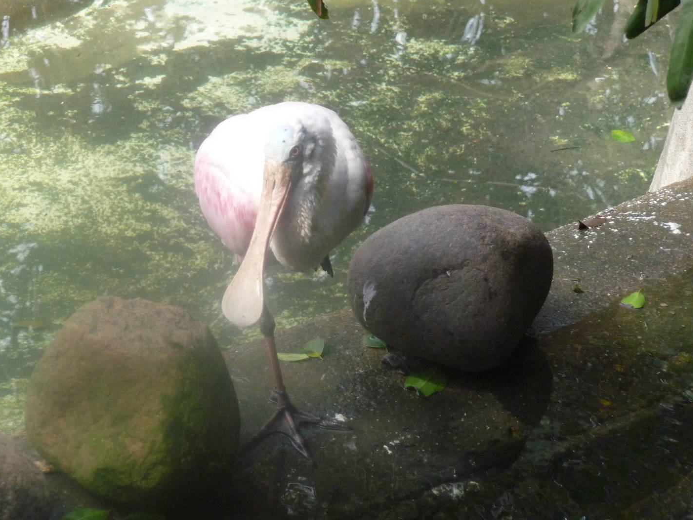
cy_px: 258
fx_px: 5146
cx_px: 339
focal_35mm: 257
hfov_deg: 7.7
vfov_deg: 5.8
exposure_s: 1/200
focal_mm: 39.2
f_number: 4.9
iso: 320
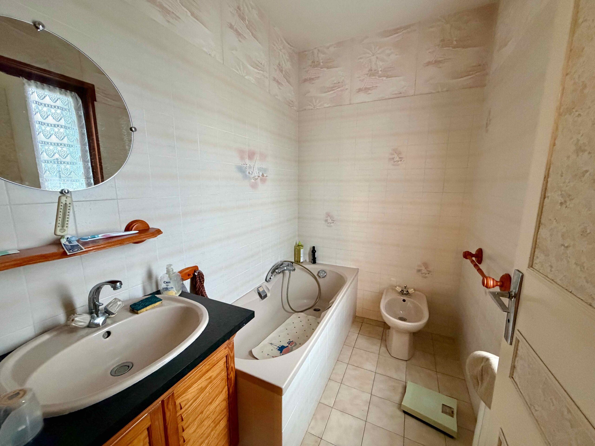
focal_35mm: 14
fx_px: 241
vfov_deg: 85.7
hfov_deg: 102.1
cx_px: 298
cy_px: 223
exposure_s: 1/50
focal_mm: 2.22
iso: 500
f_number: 2.2
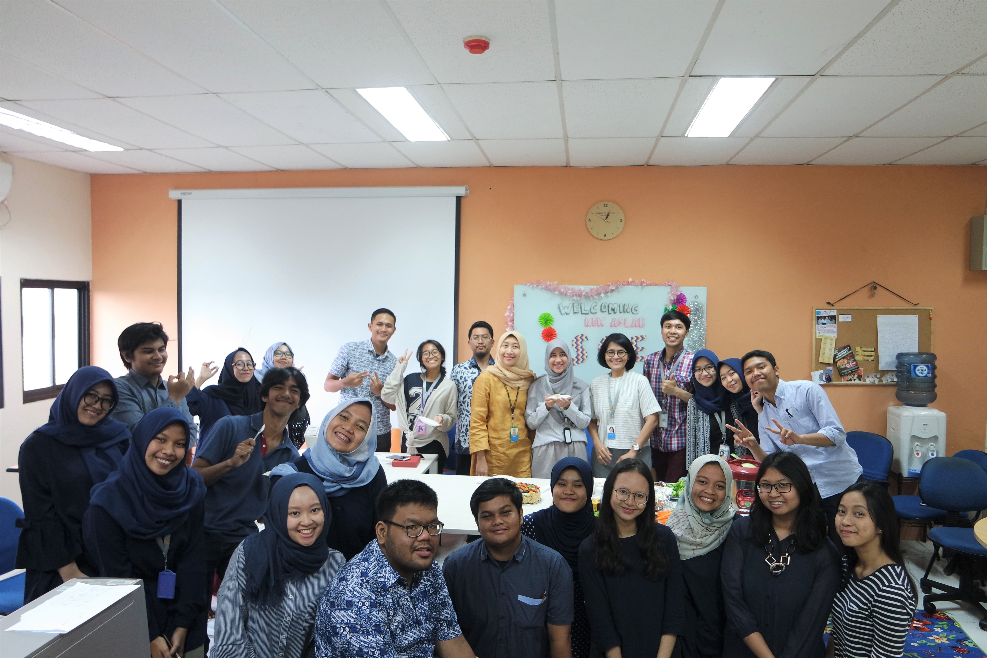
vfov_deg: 53.1
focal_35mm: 24
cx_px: 494
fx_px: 658
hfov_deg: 73.7
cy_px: 329
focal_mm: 16
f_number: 3.5
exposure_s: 1/30
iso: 800
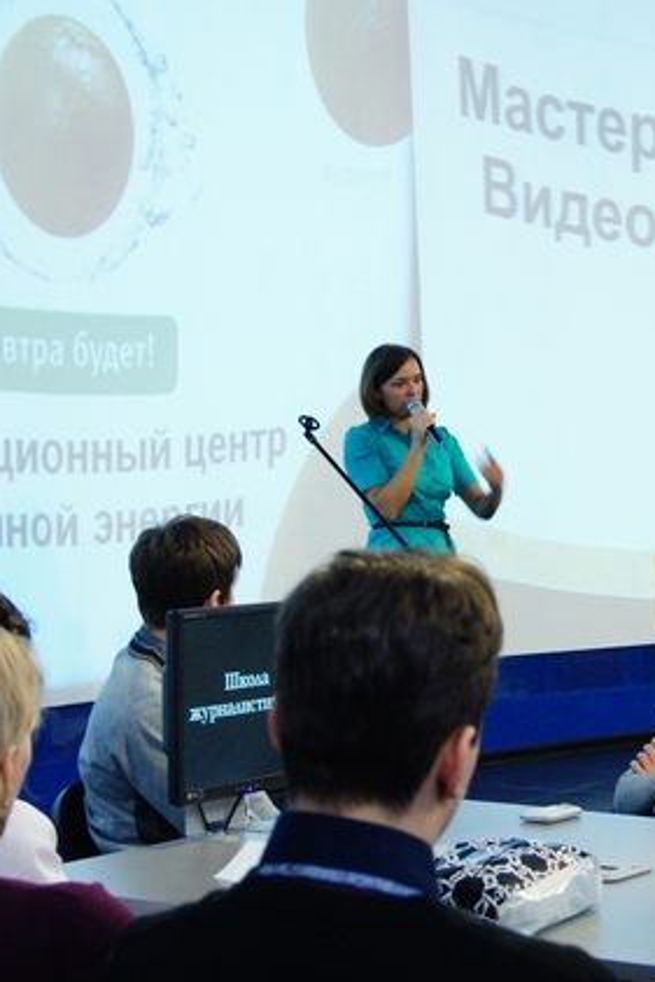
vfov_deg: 22.4
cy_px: 491
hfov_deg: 14.9
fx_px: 2481
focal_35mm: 91
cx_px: 538
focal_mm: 40
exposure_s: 1/25
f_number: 5
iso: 1600
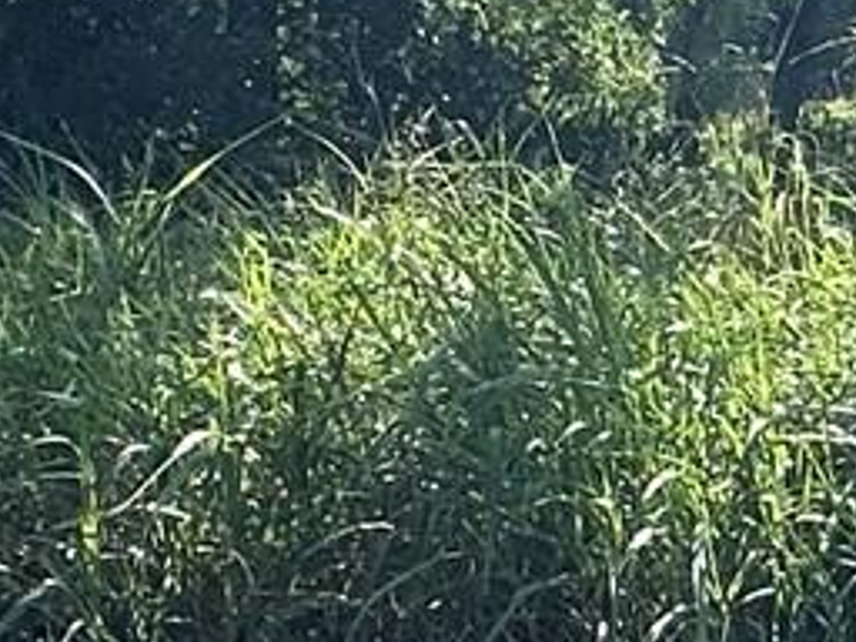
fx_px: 2770
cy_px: -100
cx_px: 1414
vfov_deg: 12.9
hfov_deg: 15.7
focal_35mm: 112
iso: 40
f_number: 2.2
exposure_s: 1/1147
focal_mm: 2.22
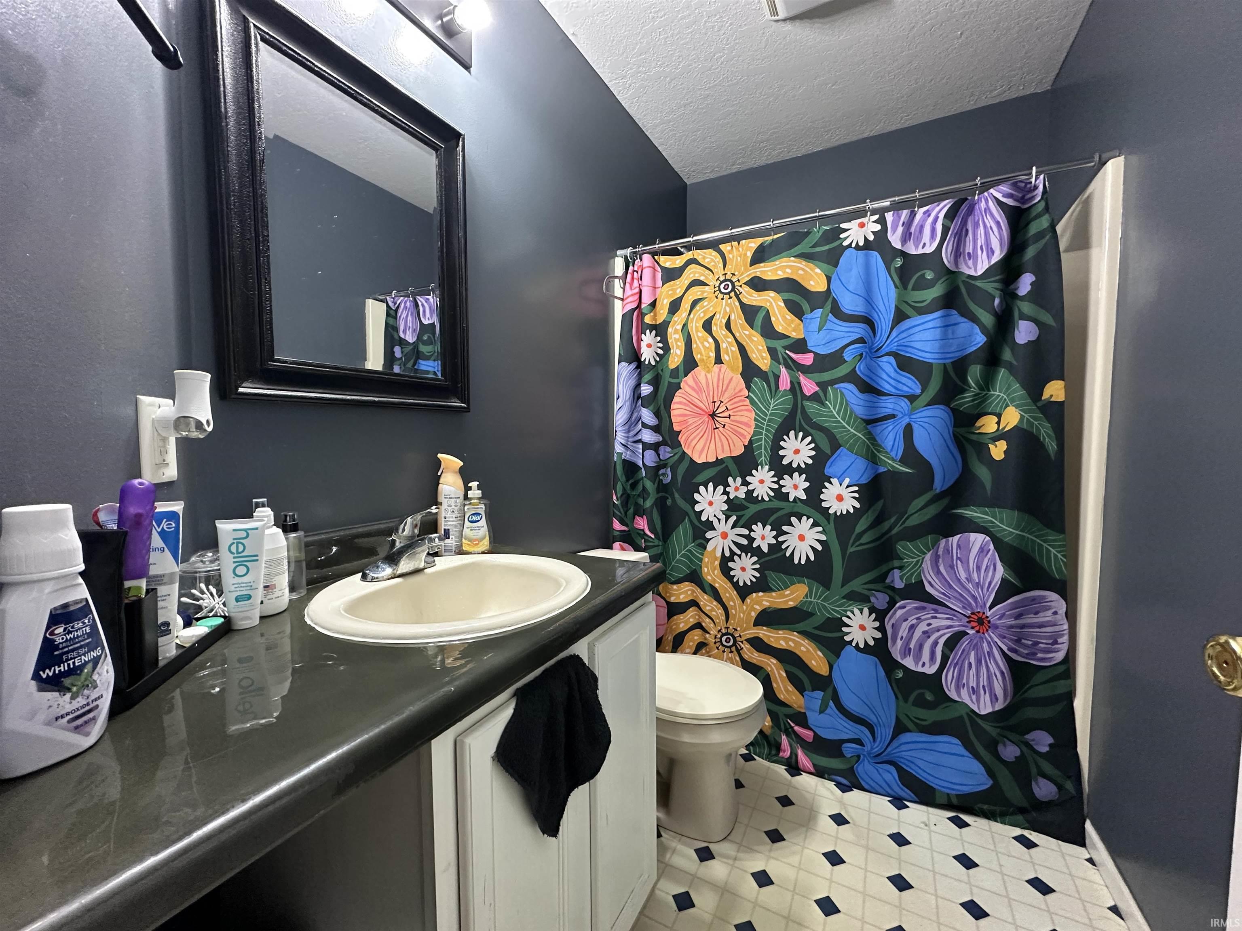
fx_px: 502
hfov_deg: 102.1
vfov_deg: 85.7
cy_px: 466
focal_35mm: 14
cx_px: 621
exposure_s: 1/60
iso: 500
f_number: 2.2
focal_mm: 2.22
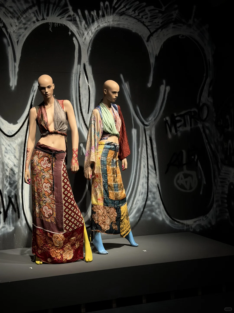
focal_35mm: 48
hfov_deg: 30.3
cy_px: 156
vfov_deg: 39.7
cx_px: 117
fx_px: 433
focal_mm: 6.76
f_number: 1.78
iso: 250
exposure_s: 1/49
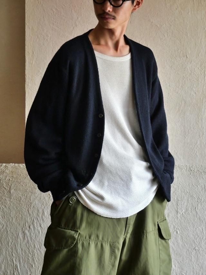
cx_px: 103
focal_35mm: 96
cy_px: 138
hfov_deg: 15.4
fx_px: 762
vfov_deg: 20.4
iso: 640
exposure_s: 1/125
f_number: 3.9
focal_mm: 48
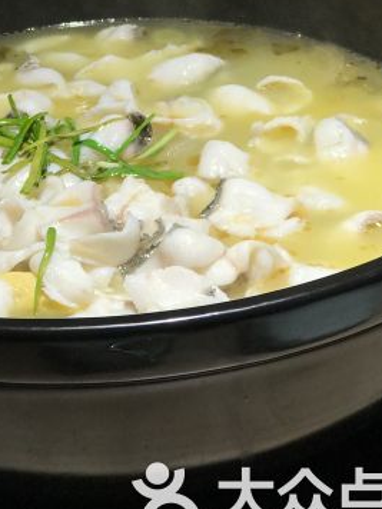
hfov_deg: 13.2
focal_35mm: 112
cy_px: 70
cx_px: 115
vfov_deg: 17.4
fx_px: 1648
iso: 20
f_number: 2.8
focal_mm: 6.6
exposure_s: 1/100
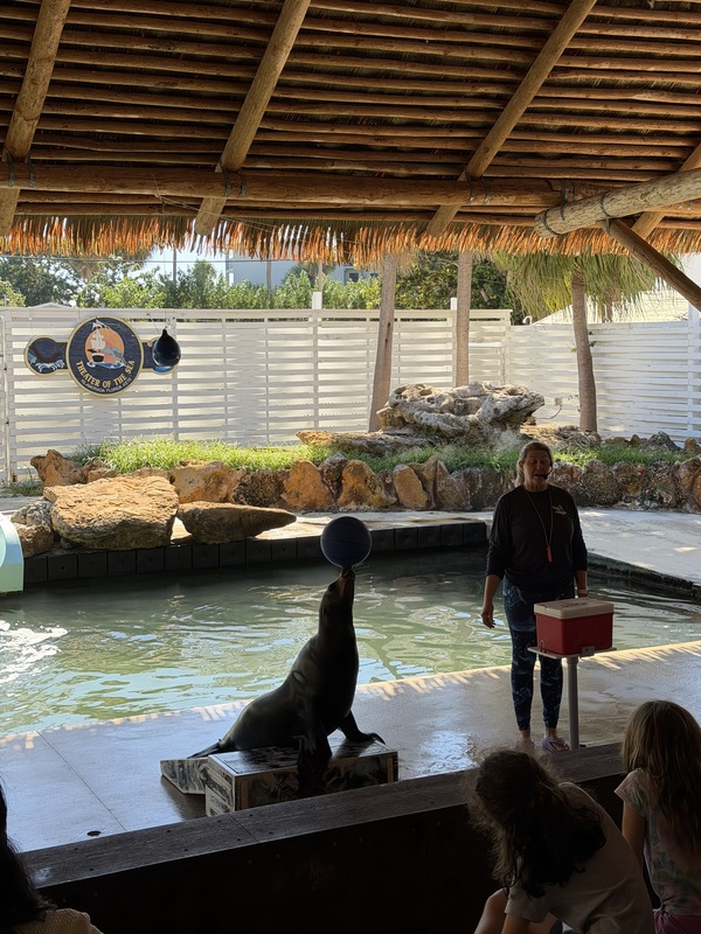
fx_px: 1296
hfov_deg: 30.3
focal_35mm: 48
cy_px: 467
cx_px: 350
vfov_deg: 39.7
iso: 64
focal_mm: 6.76
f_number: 1.78
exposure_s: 1/1041
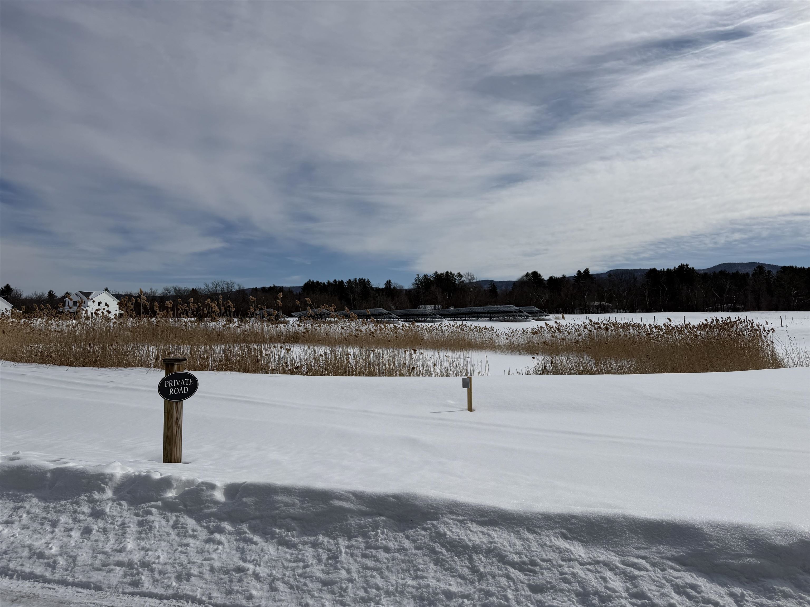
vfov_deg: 56.8
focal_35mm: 24
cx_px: 405
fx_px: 562
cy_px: 304
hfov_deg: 71.6
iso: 100
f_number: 1.78
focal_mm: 6.76
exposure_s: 1/22727
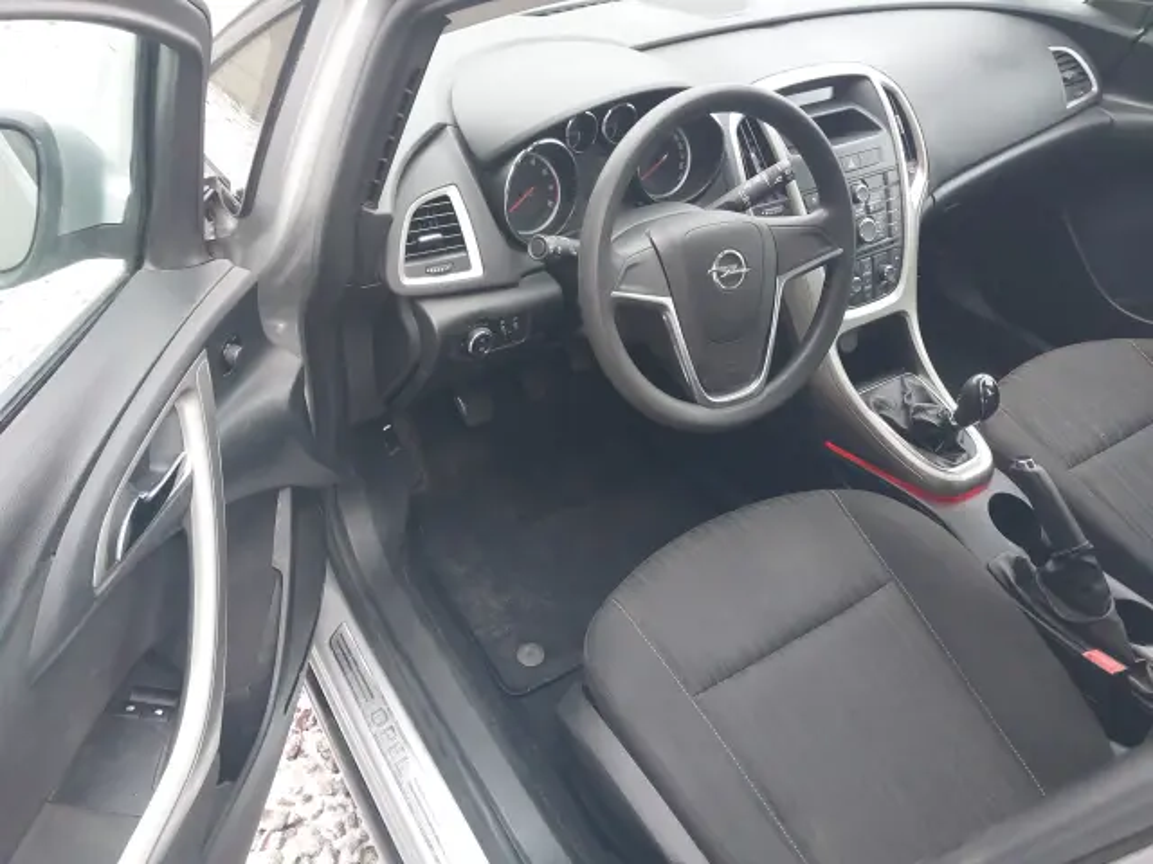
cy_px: 432
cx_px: 576
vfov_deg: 46.8
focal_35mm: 30
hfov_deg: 60.0
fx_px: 999
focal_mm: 4.6
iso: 320
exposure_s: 1/50
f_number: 1.8
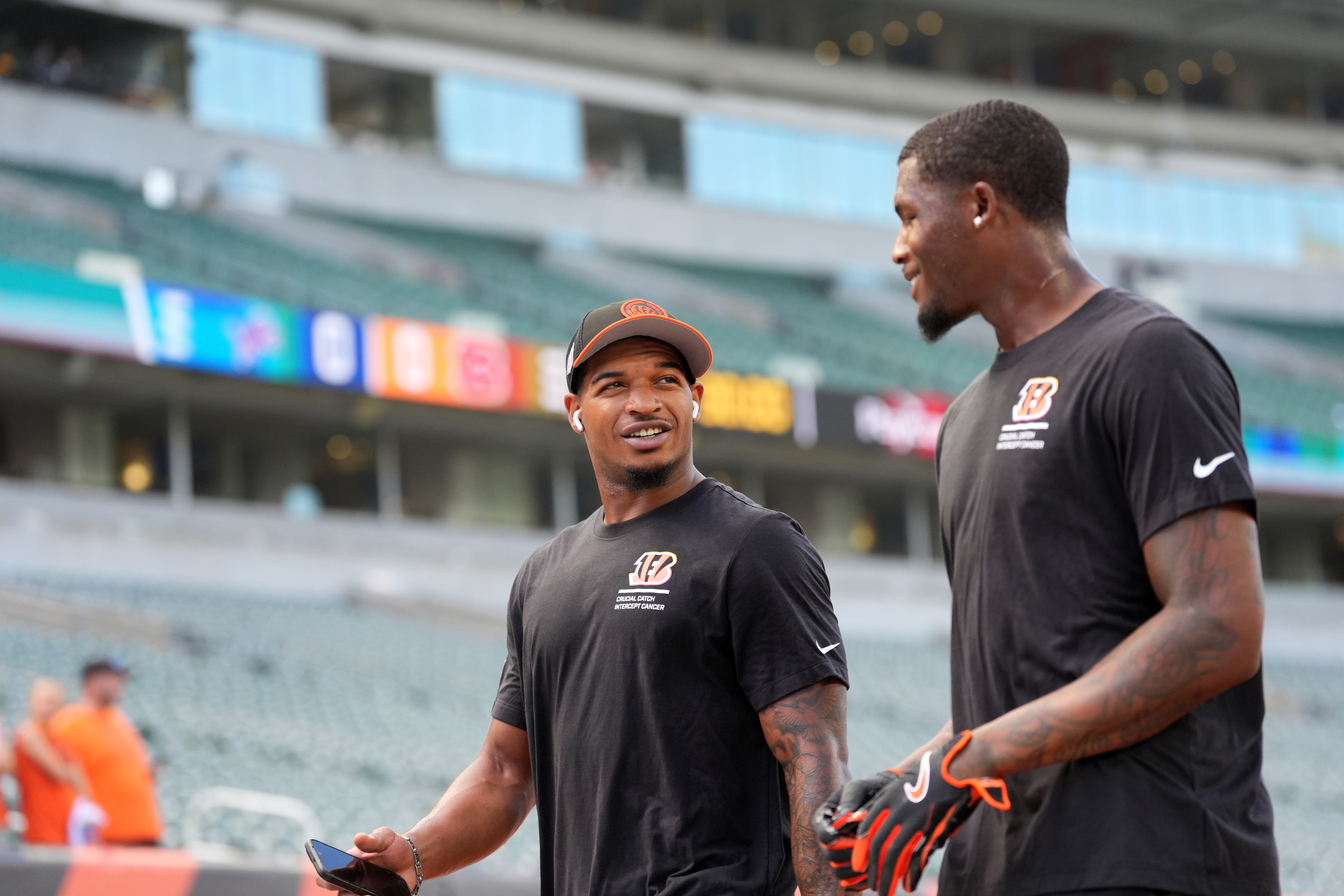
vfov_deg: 12.1
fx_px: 4218
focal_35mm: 113
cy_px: 448
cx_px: 672
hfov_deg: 18.1
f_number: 3.2
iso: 1250
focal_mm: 113
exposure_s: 1/3200
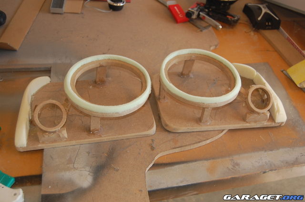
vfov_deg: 29.7
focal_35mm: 45
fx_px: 380
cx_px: 152
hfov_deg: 43.7
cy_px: 101
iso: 400
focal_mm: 30
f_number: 4.2
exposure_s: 1/60
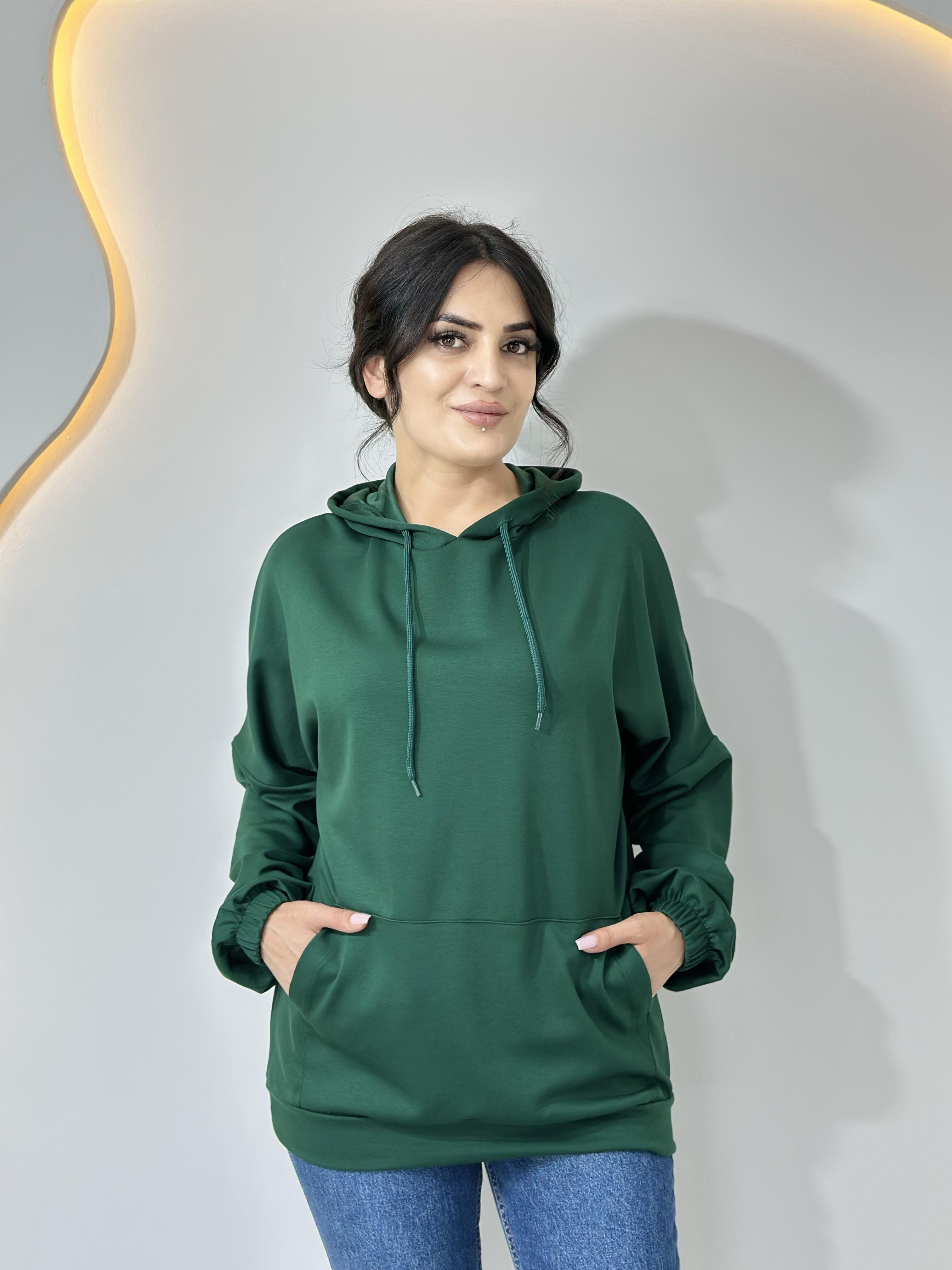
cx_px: 476
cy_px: 635
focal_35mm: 48
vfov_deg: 39.7
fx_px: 1760
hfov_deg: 30.3
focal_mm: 6.86
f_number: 1.78
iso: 64
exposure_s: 1/100
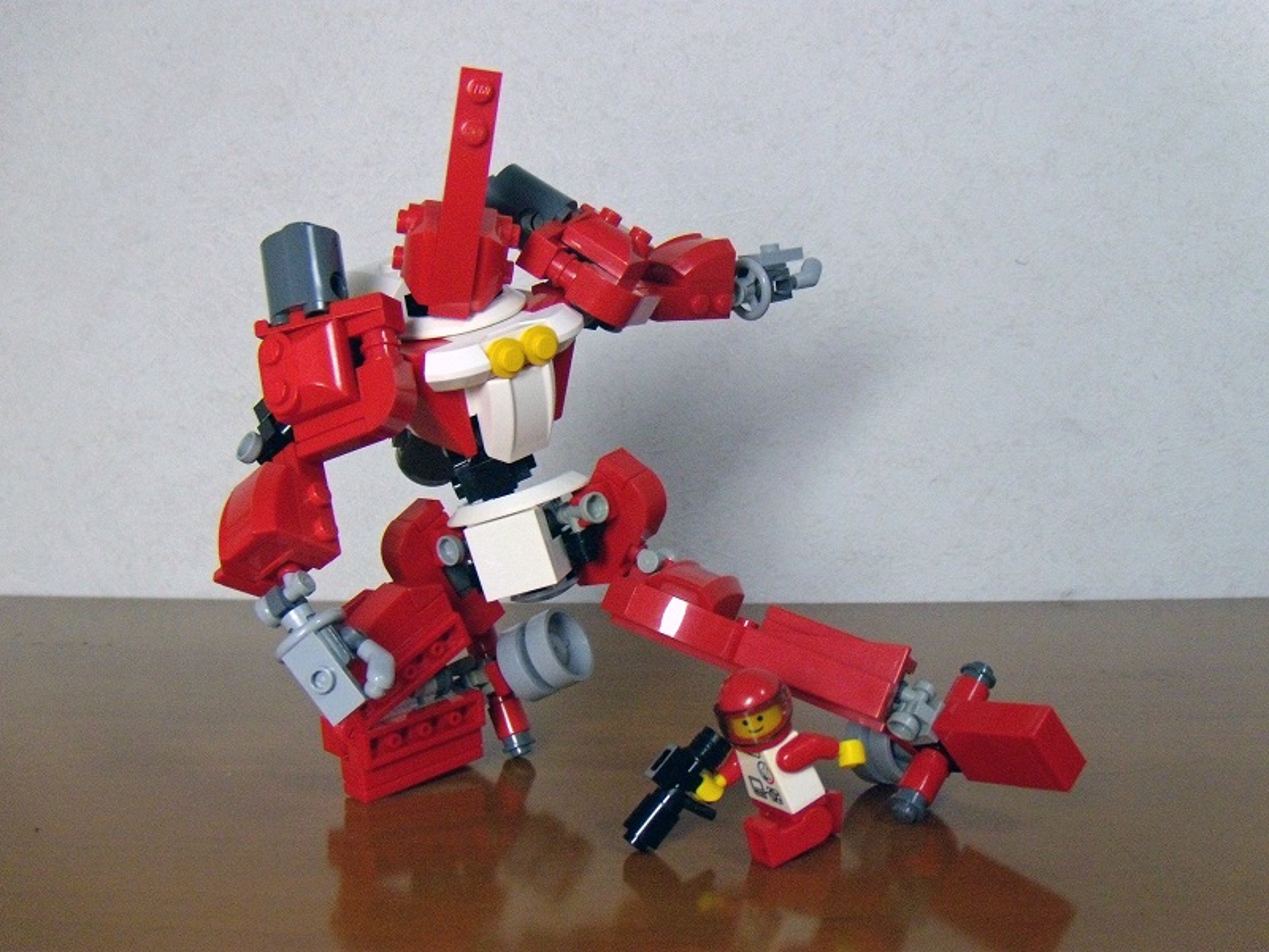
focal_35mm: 36
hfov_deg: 51.4
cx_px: 634
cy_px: 476
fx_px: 1320
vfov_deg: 39.7
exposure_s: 1/25
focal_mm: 6.4
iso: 400
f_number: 3.6
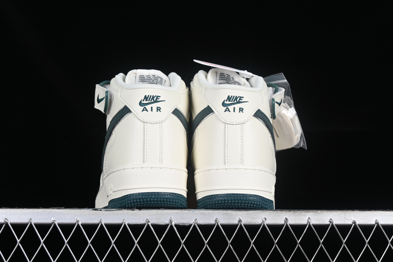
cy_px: 131
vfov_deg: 18.2
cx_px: 196
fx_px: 819
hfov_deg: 27.0
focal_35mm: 75
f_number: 8
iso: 160
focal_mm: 50
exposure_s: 1/80
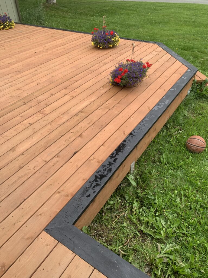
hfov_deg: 53.1
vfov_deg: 67.3
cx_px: 104
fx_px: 208
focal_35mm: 26
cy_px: 139
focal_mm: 4.25
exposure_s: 1/203
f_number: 1.8
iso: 25
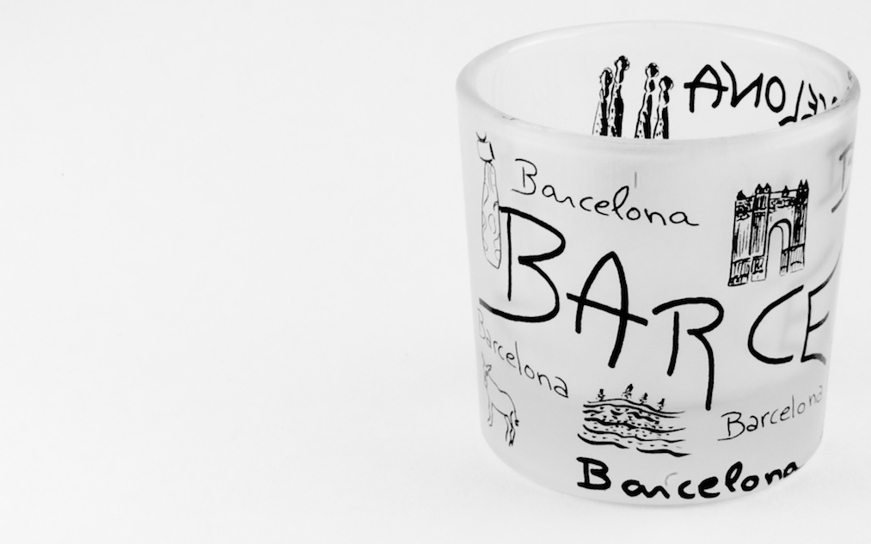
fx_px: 1756
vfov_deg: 17.6
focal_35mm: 74
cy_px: 274
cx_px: 432
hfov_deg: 27.8
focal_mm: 48
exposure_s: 1/13
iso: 200
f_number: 36
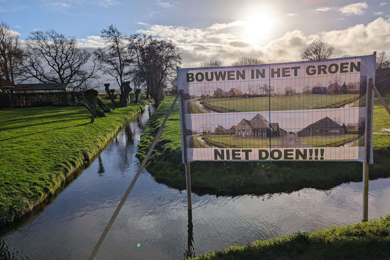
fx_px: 282
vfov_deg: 49.6
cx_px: 203
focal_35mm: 26
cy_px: 132
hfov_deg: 69.4
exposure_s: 1/14085
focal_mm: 6.81
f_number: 1.85
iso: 50
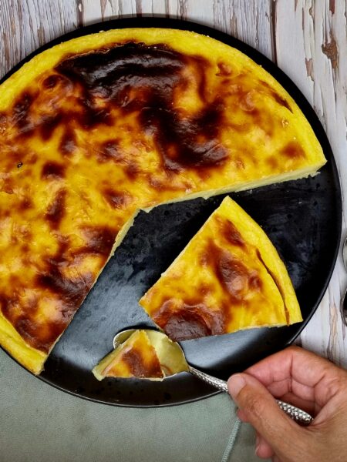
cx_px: 174
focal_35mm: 26
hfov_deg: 53.1
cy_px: 231
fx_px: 348
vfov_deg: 67.3
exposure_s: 1/100
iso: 100
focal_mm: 5.4
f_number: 1.8
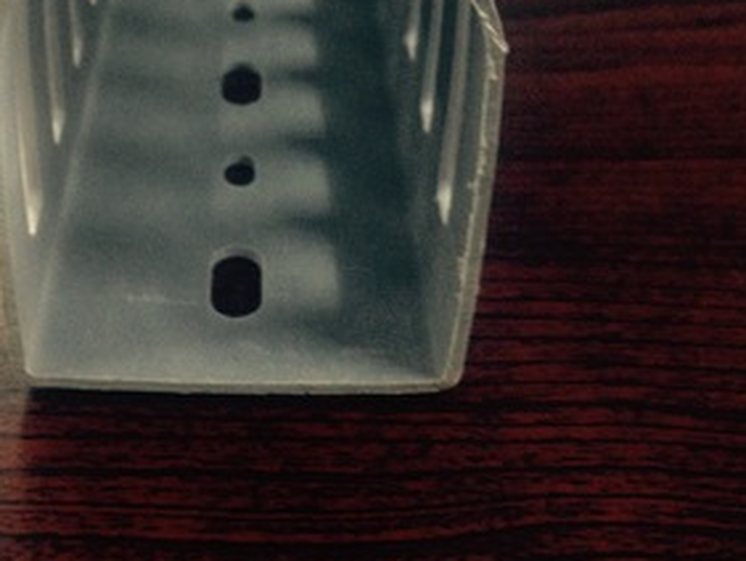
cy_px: 120
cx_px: 296
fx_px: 1337
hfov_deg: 31.1
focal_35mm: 62
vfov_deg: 23.4
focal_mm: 4.28
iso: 200
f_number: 2.4
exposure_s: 1/20
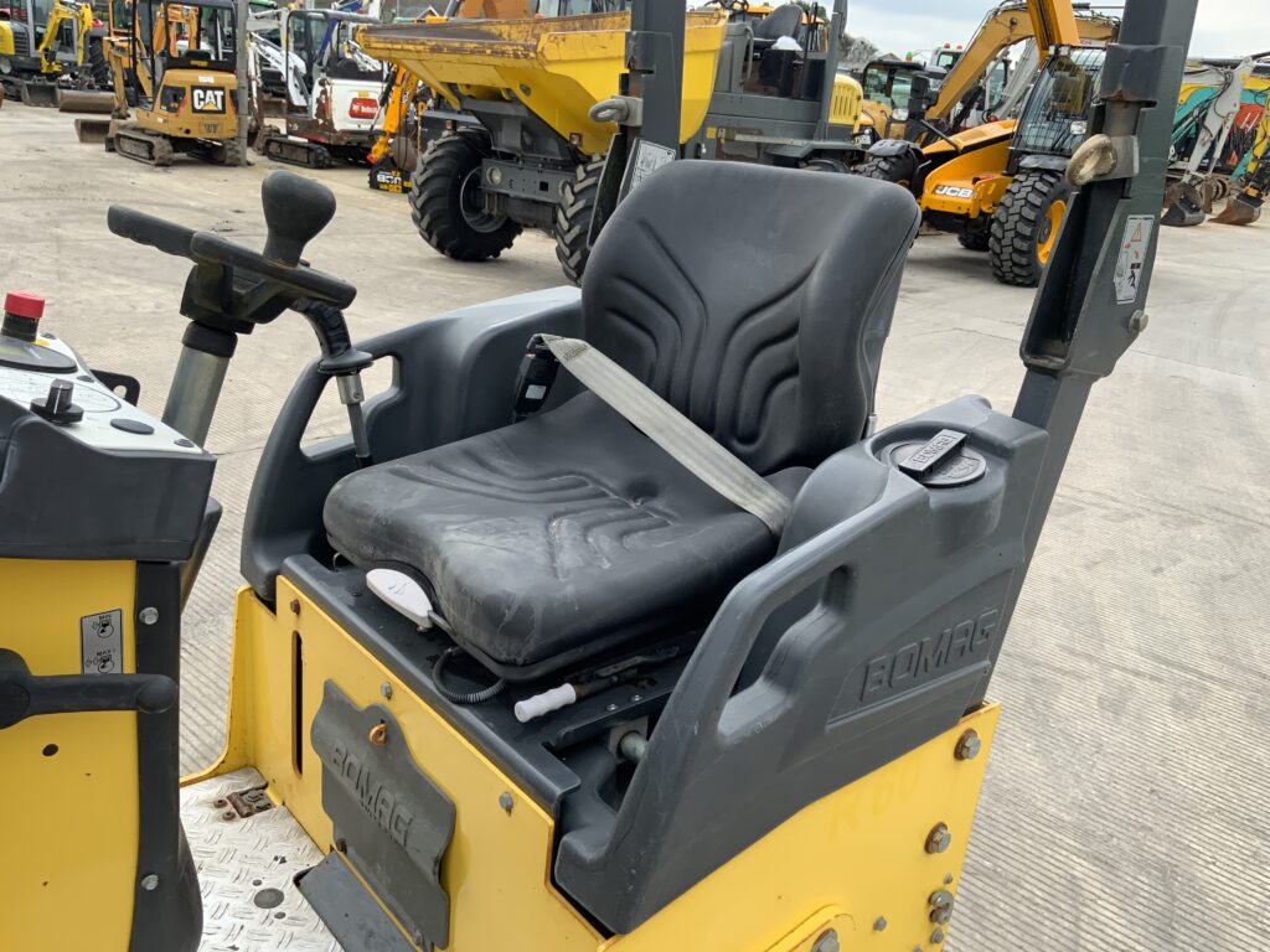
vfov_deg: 48.2
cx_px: 635
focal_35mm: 29
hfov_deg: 61.7
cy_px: 476
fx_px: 1064
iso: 16
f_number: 1.8
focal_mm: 3
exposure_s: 1/454
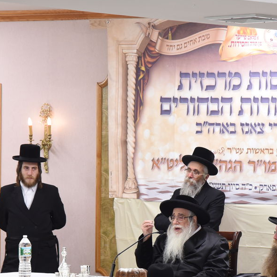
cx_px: 182
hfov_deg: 7.3
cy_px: 215
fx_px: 2182
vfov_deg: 7.3
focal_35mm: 241
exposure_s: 1/200
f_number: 5.6
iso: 2500
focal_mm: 120
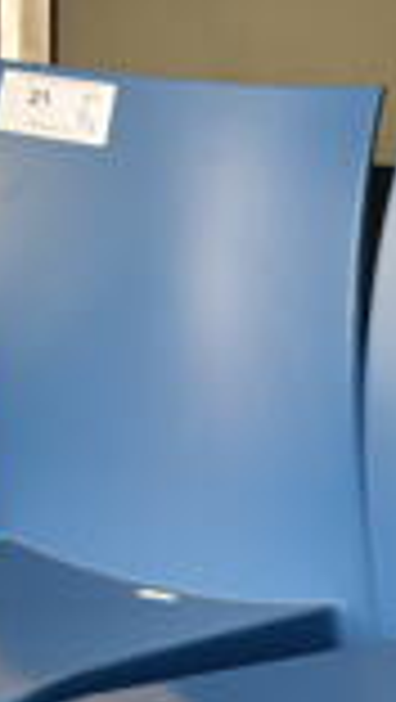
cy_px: 868
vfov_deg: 16.6
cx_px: 963
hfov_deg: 8.9
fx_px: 2291
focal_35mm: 123
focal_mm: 20
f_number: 3.5
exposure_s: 1/200
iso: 800
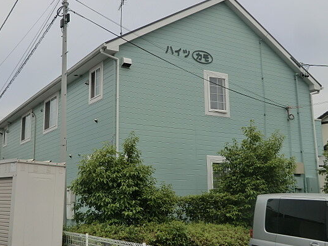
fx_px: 388
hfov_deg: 45.7
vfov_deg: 35.0
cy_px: 103
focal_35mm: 41
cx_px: 146
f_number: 8.4
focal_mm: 6.1
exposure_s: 1/250
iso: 80
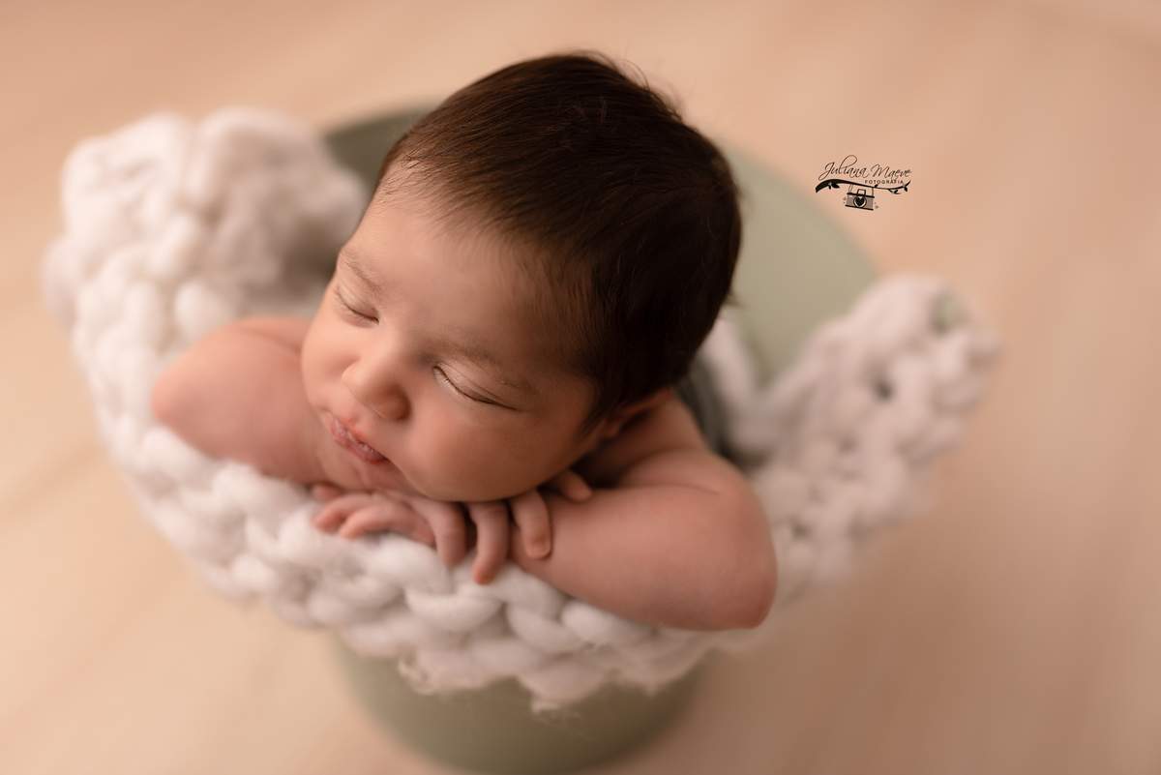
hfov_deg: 54.4
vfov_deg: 37.9
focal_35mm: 35
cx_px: 580
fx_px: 1129
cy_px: 388
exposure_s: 1/125
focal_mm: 35
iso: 100
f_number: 2
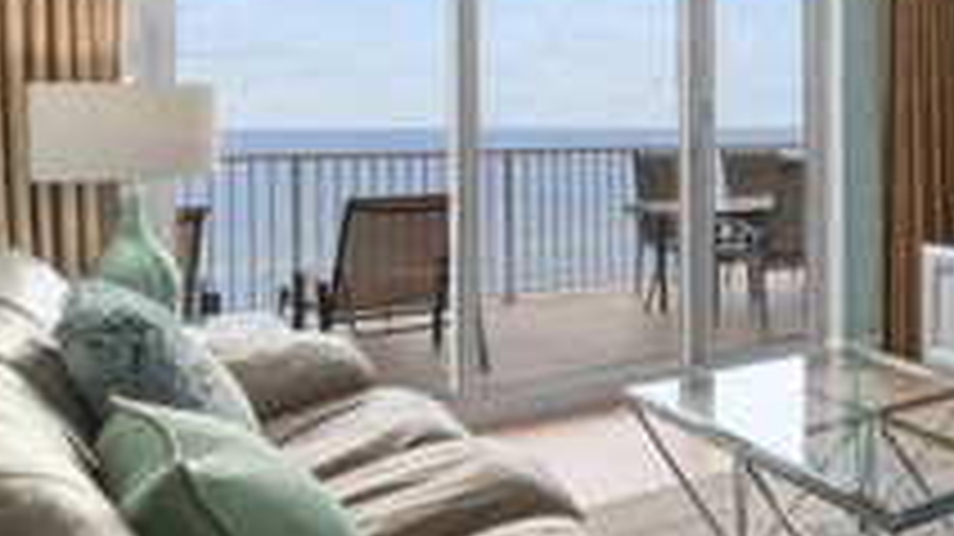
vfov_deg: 31.1
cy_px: 106
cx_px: 940
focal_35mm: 37
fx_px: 935
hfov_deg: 46.0
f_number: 8
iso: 800
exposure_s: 1/13
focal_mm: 10
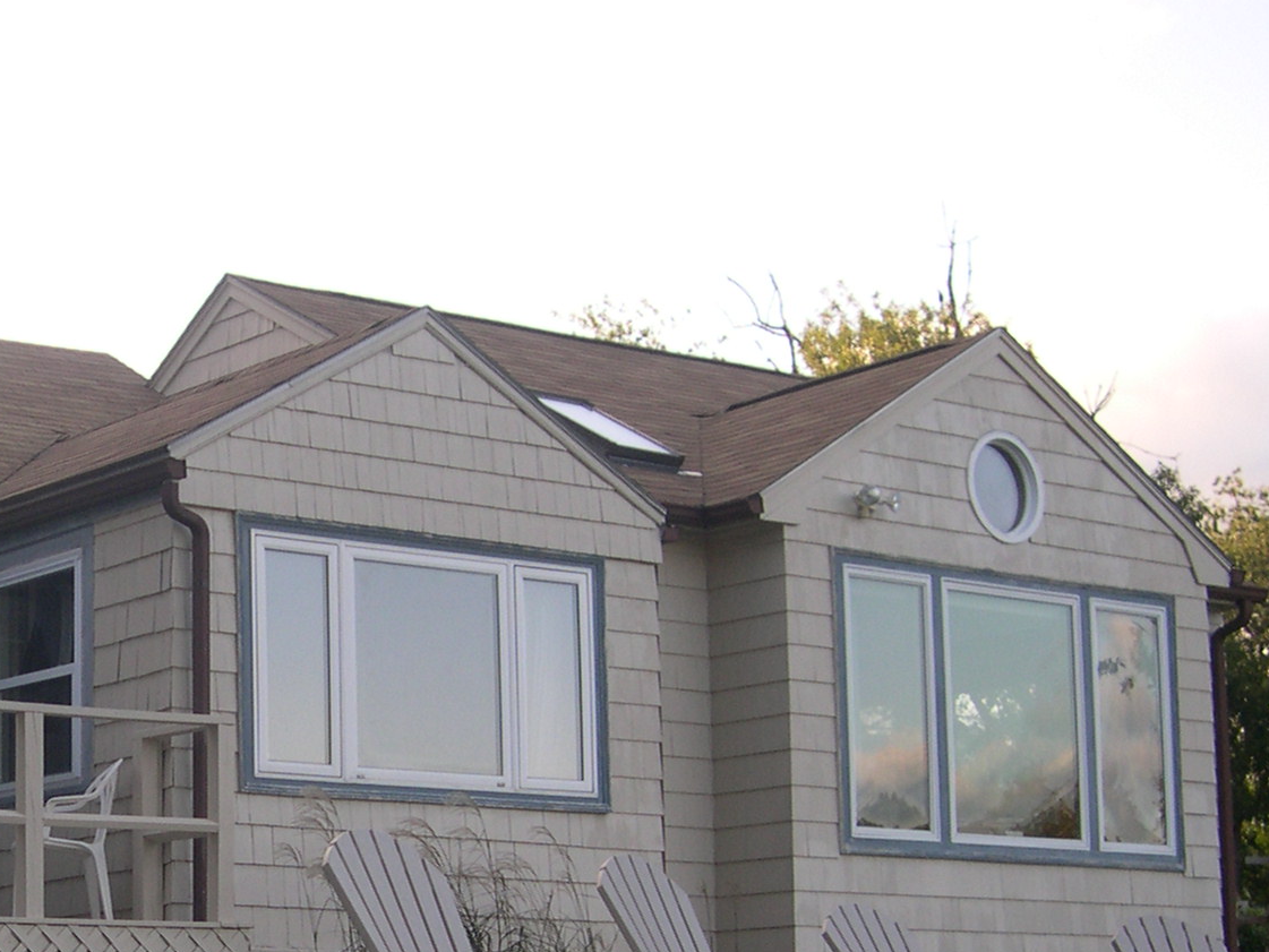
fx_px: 2823
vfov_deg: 18.9
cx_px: 22
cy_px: 806
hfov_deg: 24.3
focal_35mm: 77
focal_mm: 8
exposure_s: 1/260
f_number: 2.8
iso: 100
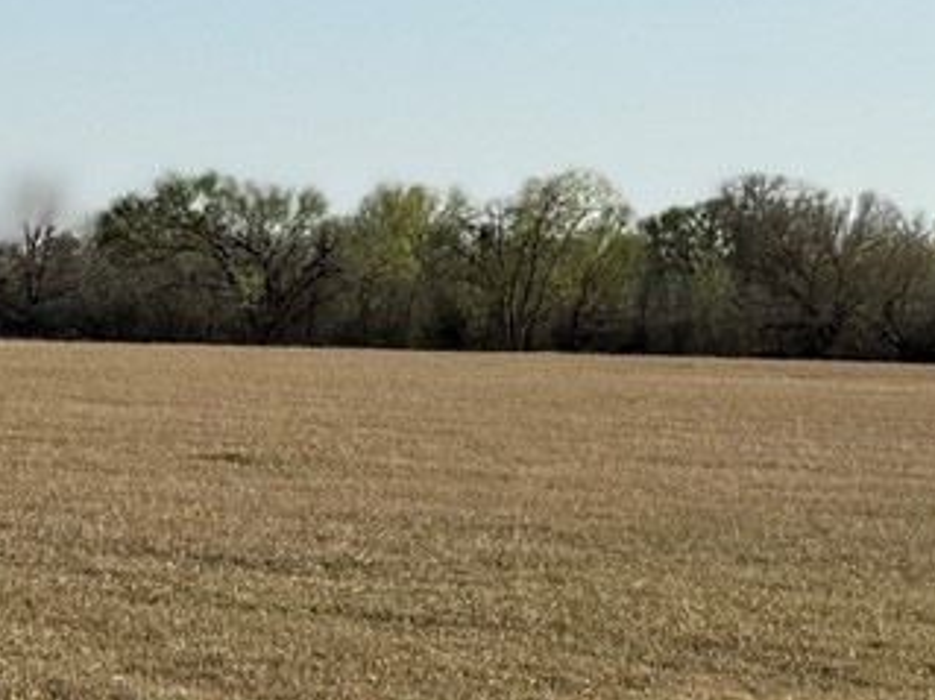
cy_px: 492
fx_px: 4158
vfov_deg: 9.6
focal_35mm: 154
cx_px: 129
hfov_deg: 12.7
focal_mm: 6.76
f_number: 1.78
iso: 80
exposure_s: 1/4975
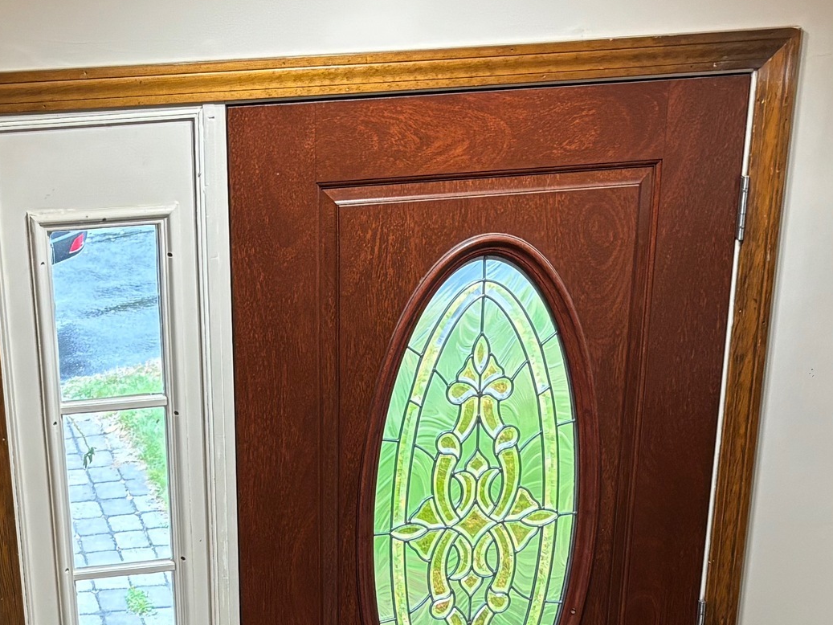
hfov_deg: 25.1
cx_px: 240
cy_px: 811
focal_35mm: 77
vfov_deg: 17.9
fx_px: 1853
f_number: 1.6
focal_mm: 5.96
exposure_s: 1/60
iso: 250
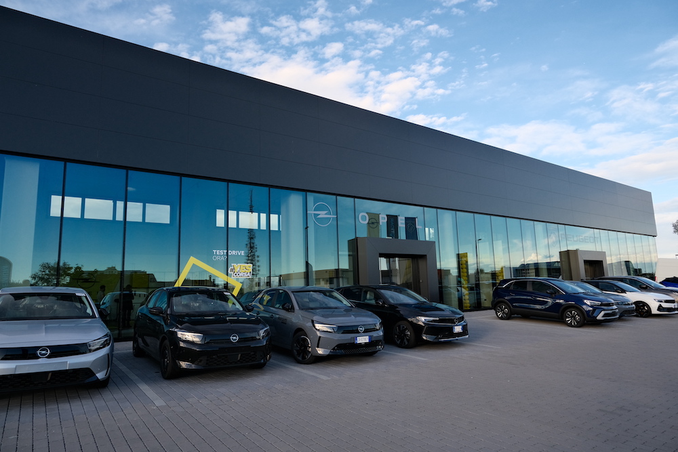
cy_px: 226
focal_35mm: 23
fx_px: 433
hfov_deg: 76.1
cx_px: 339
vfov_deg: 55.1
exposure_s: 1/250
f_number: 5.6
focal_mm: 15
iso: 320
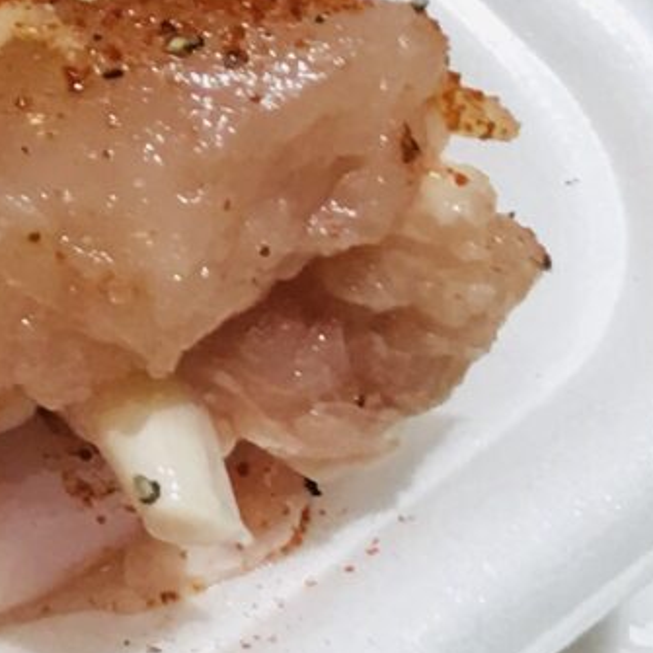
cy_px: -365
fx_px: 4183
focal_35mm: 196
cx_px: -1226
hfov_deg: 7.9
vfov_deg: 8.7
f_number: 2.2
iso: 25
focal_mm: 4.15
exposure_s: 1/30
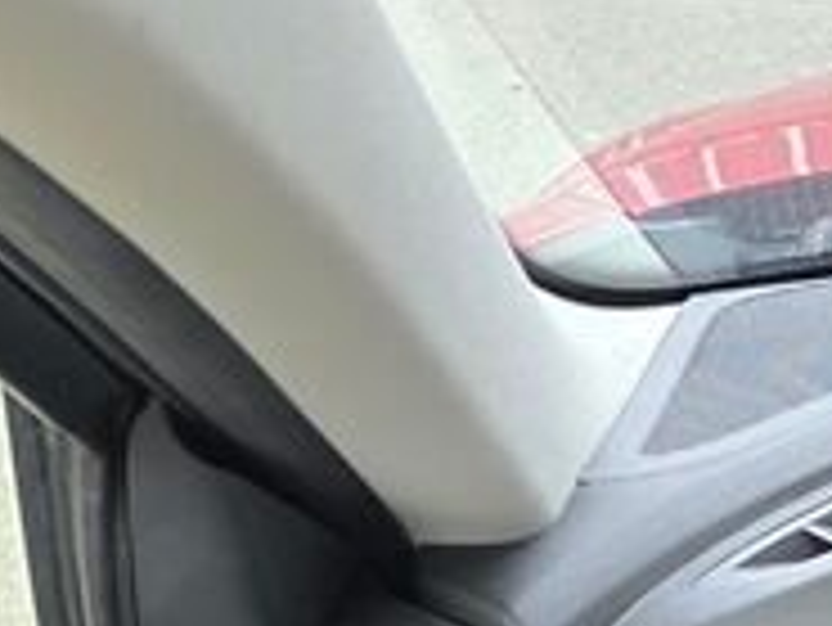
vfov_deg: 9.7
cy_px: 1711
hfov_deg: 12.8
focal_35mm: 127
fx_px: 3054
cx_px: 1835
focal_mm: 6.3
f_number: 1.7
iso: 125
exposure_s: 1/100
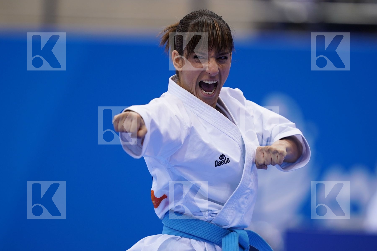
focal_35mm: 600
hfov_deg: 3.4
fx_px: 6283
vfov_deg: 2.3
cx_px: 188
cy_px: 126
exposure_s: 1/500
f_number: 2.8
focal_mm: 400
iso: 640
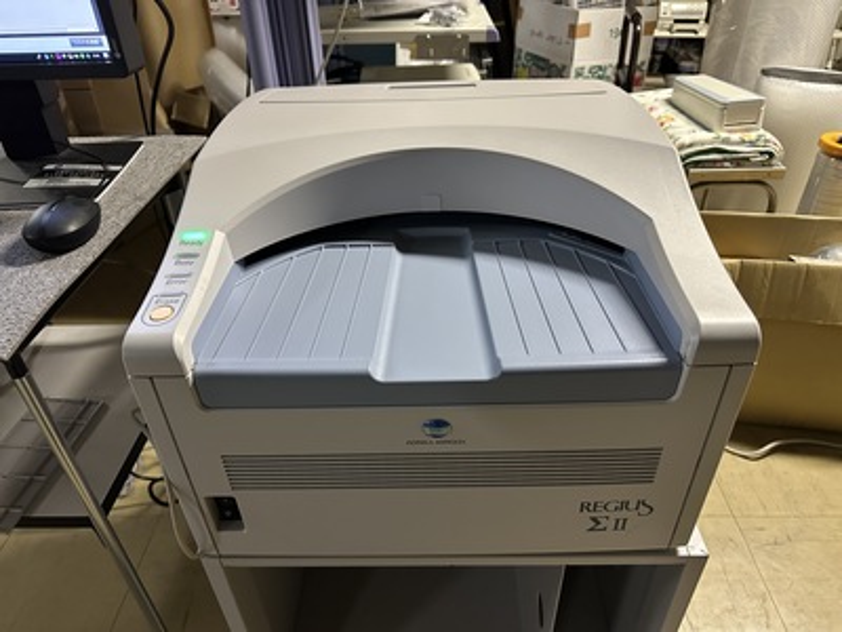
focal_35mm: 24
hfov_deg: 71.6
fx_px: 584
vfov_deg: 56.8
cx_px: 421
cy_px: 316
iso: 500
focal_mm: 6.86
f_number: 1.78
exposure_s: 1/50
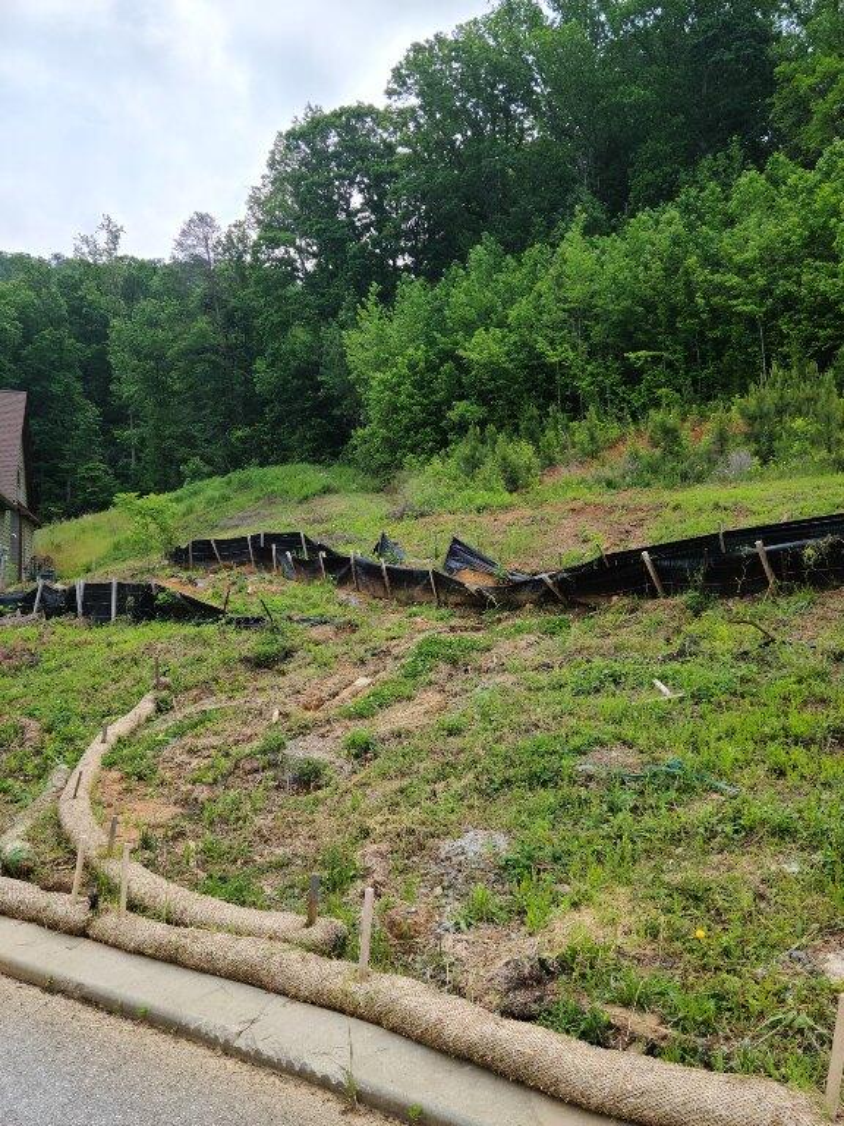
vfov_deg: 63.4
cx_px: 422
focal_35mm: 28
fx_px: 910
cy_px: 563
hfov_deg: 49.7
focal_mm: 5.9
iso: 25
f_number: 2
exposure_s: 1/481
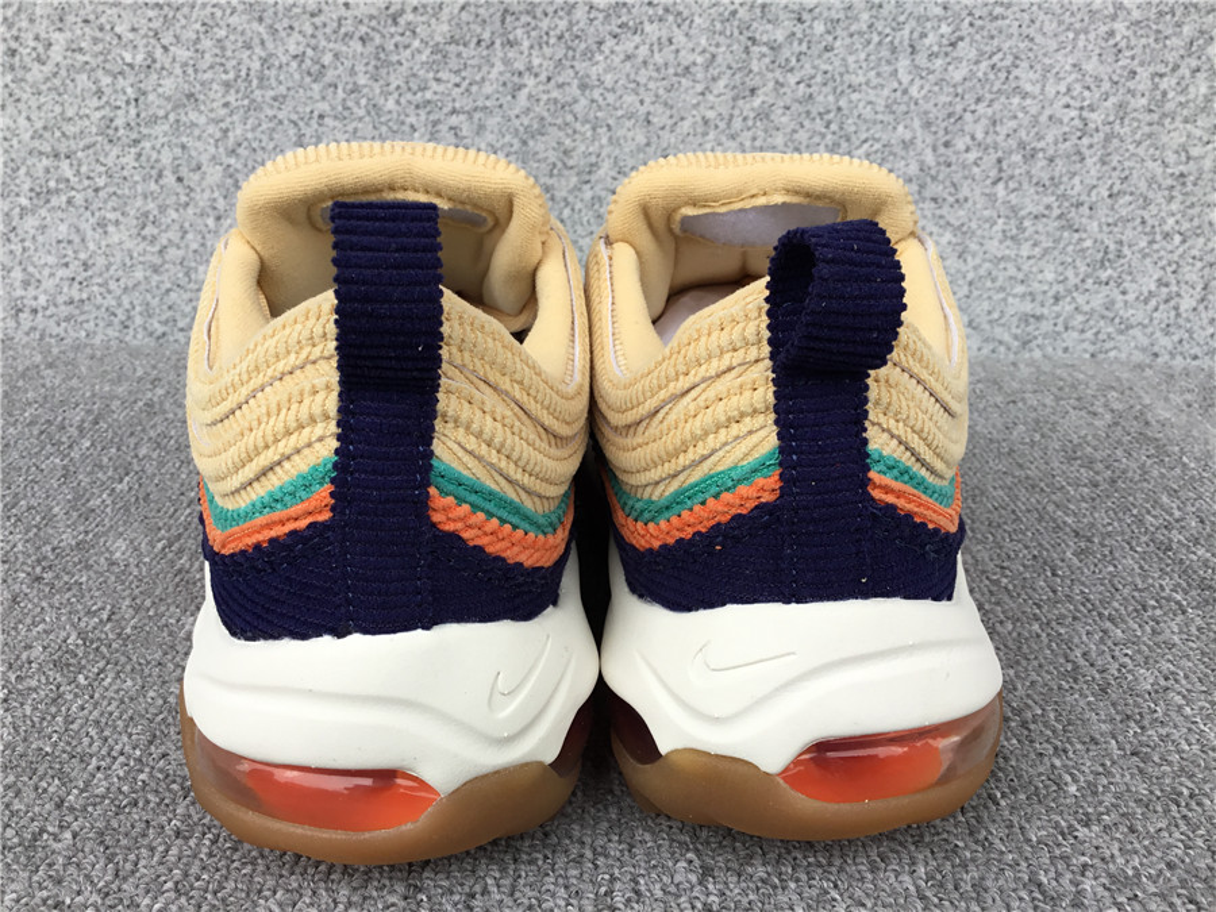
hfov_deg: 58.4
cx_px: 608
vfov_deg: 45.4
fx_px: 1089
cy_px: 456
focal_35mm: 31
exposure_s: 1/100
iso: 25
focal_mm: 3.3
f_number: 2.4
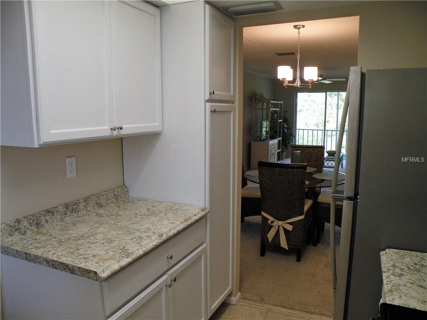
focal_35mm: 27
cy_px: 160
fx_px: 333
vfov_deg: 51.4
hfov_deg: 65.3
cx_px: 214
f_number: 2.8
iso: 130
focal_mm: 4.7
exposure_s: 1/63
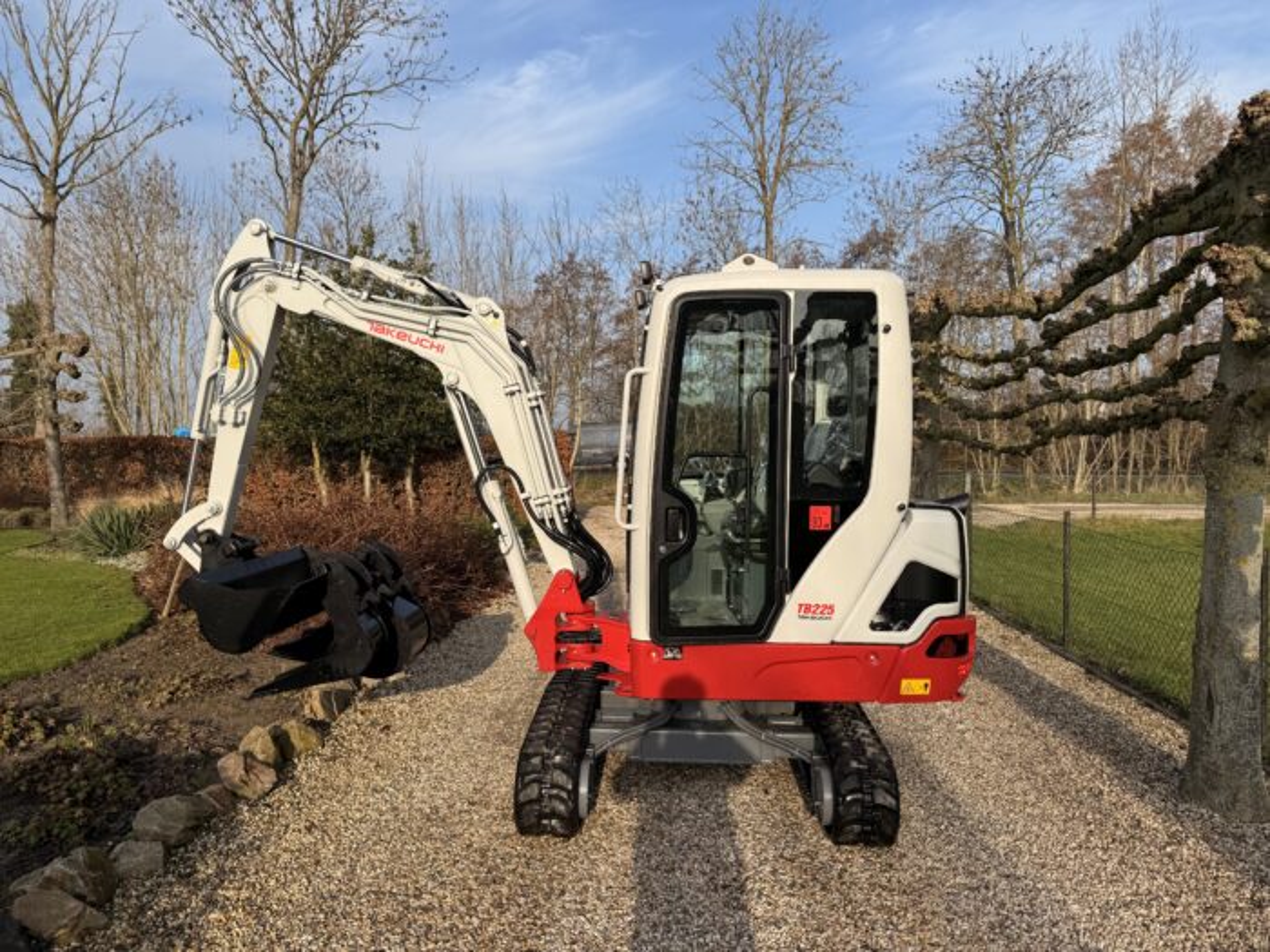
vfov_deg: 56.8
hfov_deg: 71.6
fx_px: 881
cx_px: 635
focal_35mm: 24
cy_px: 476
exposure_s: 1/3425
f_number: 1.78
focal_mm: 6.76
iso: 80
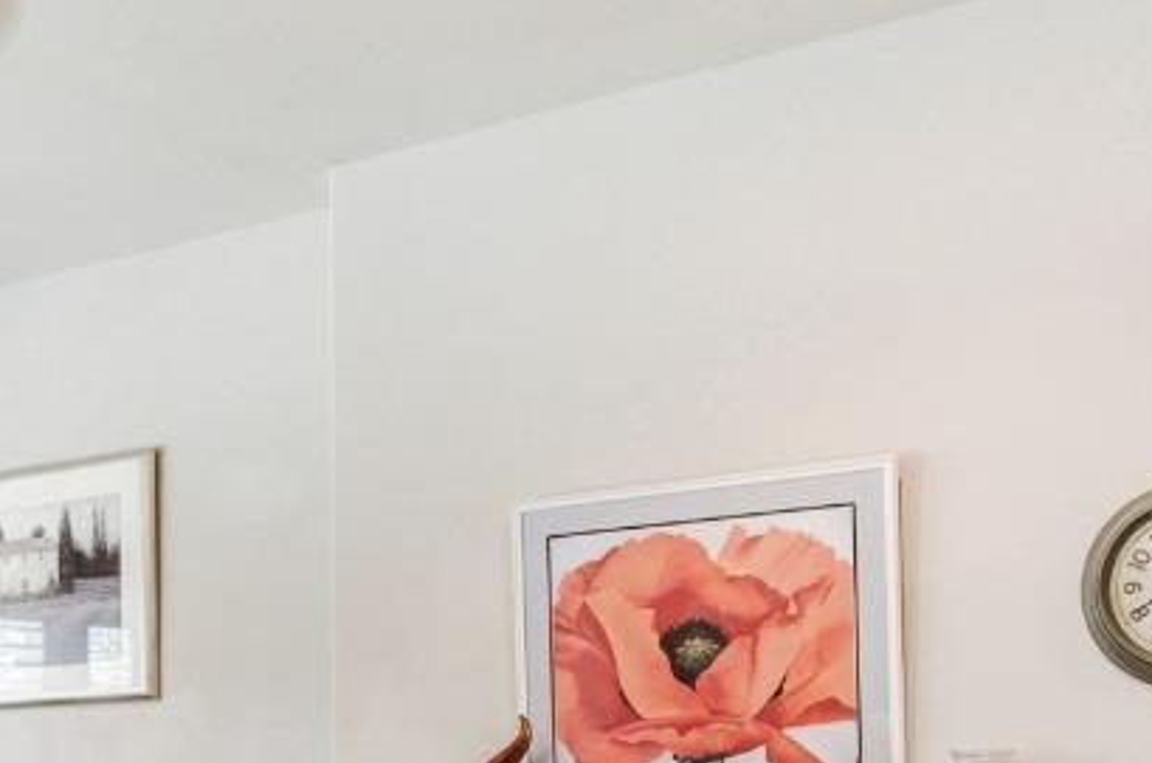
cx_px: 37
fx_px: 1757
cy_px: 764
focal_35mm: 55
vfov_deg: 23.5
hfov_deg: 33.6
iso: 100
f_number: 7.1
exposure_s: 1/5
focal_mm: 10
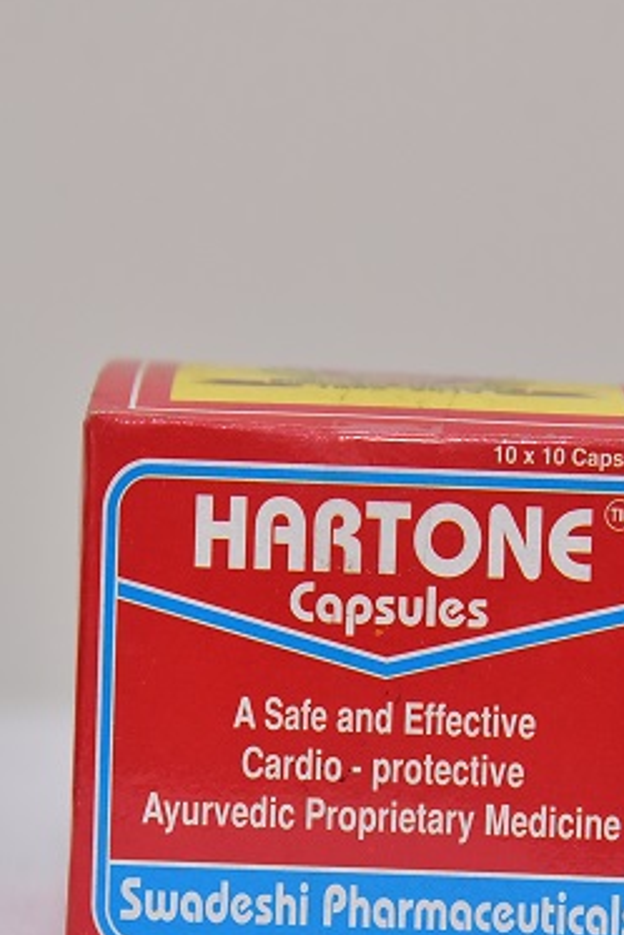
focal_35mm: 169
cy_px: 642
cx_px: 393
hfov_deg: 8.1
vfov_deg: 12.1
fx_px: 4390
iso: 1600
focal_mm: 120
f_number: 5
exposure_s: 1/200
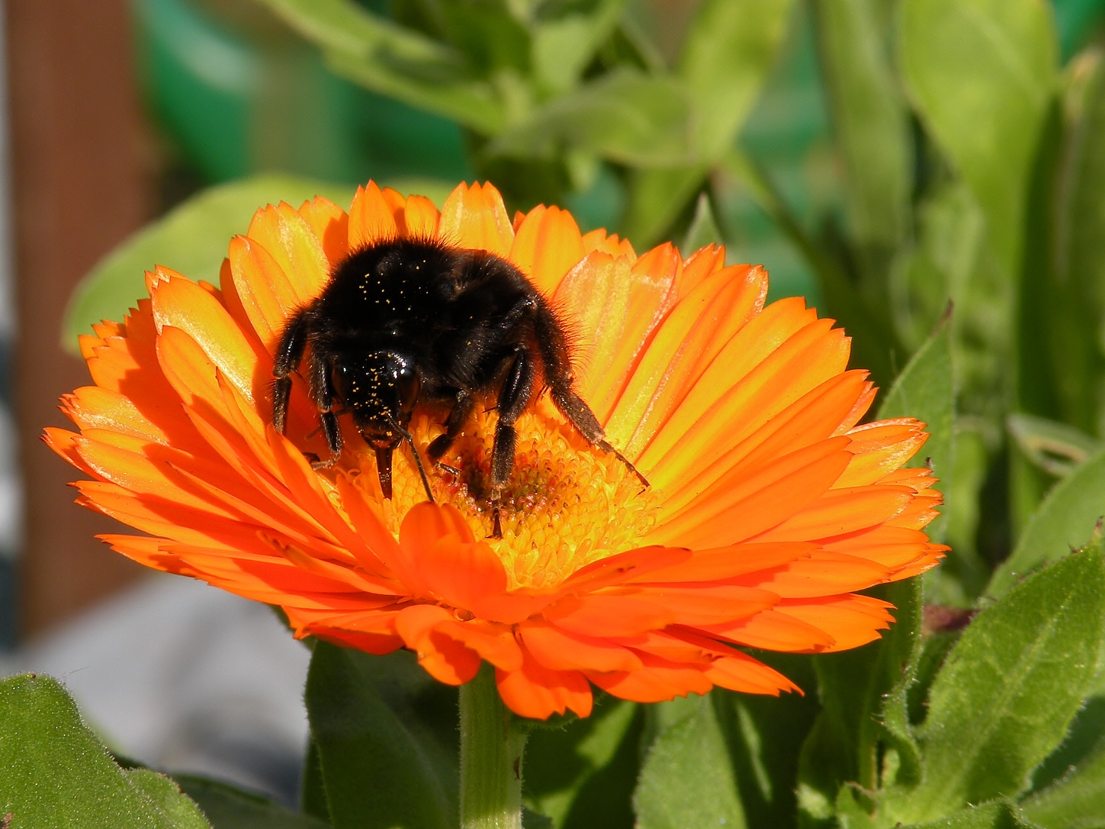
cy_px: 414
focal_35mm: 119
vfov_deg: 12.5
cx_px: 552
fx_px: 3799
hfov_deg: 16.6
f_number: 7.1
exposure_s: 1/256
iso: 64
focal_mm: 21
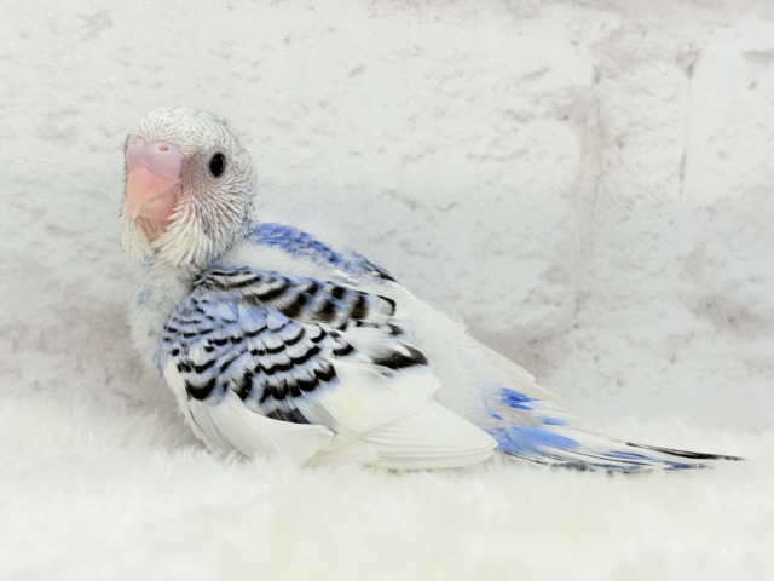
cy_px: 290
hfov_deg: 36.8
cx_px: 387
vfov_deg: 28.0
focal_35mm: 52
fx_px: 1163
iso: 64
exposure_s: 1/100
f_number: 1.6
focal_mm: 5.96
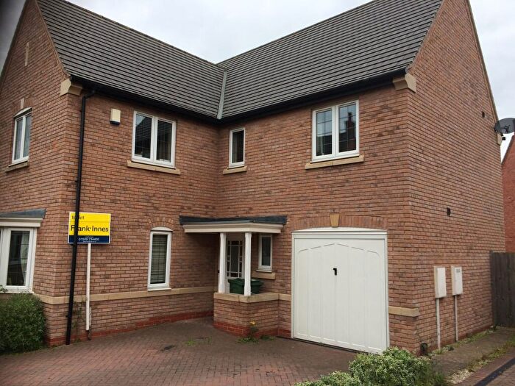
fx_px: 431
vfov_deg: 48.2
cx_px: 258
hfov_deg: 61.7
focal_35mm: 29
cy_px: 193
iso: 32
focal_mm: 4.15
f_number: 2.2
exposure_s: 1/1109
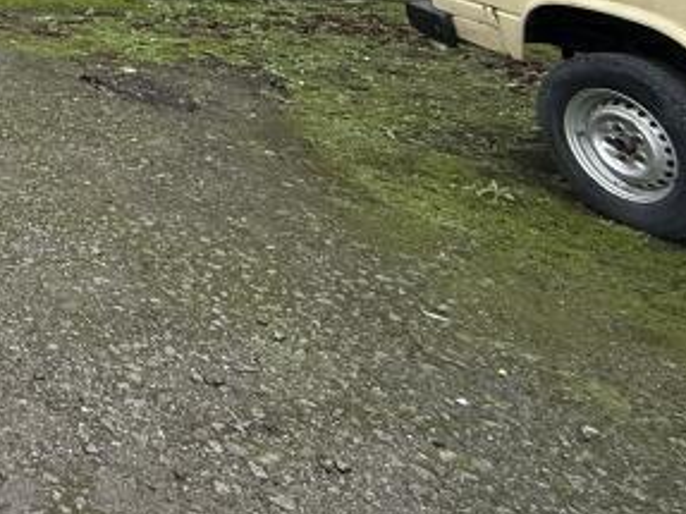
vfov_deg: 22.9
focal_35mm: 50
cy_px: -282
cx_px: -347
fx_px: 990
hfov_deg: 26.9
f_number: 2.2
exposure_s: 1/99
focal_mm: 2.22
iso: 125
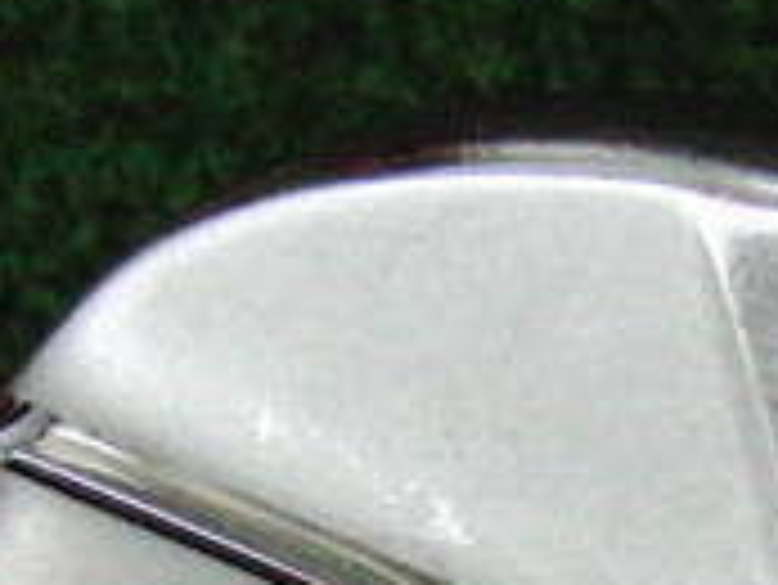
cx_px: 1093
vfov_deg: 10.3
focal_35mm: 137
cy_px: 1012
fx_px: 3081
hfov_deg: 13.7
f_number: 3.6
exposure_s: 1/800
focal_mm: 6.42
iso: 3200
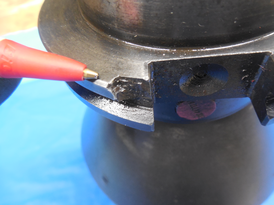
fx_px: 198
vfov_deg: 54.9
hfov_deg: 69.4
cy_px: 102
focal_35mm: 25
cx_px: 137
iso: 400
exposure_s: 1/8
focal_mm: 4.5
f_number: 3.3
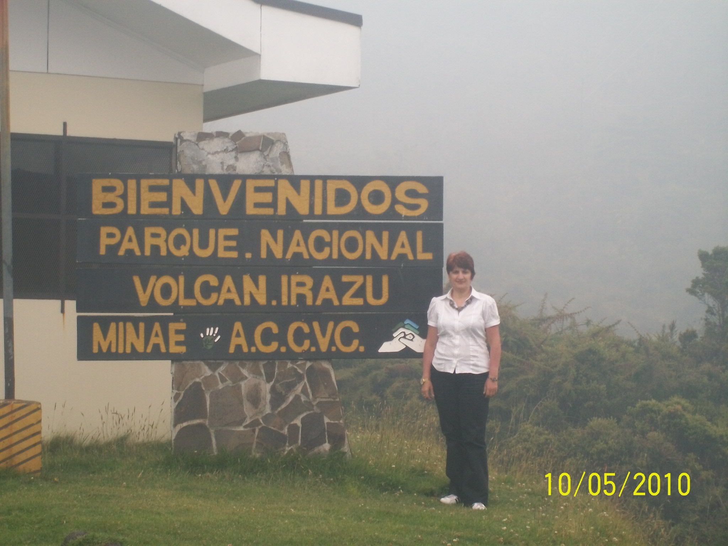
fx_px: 2271
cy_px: 273
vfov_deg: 13.7
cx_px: 364
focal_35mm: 108
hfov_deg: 18.2
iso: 80
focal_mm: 18
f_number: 4.8
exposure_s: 1/200
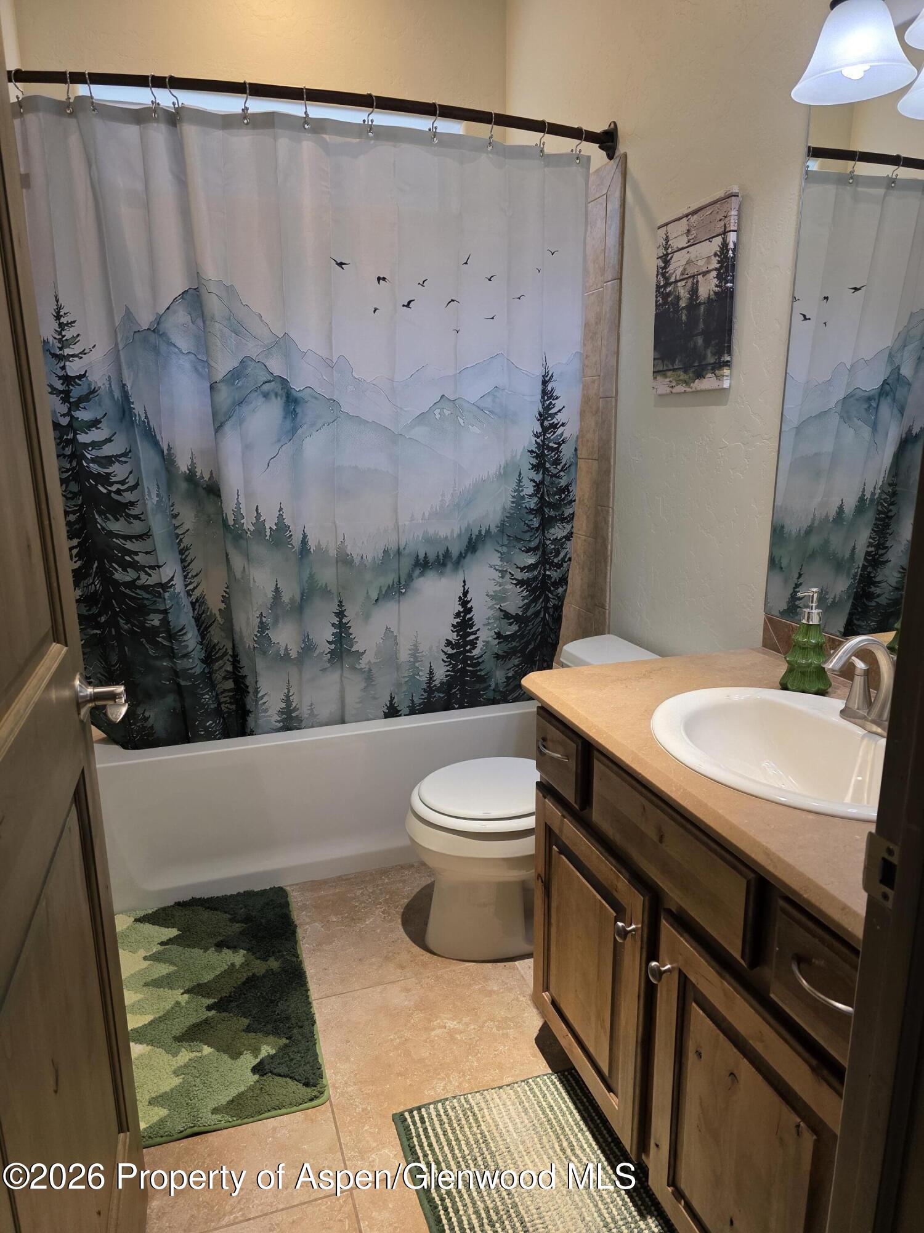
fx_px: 819
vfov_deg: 73.9
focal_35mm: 23
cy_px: 616
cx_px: 462
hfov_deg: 58.9
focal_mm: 6.3
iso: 320
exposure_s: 1/120
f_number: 1.7
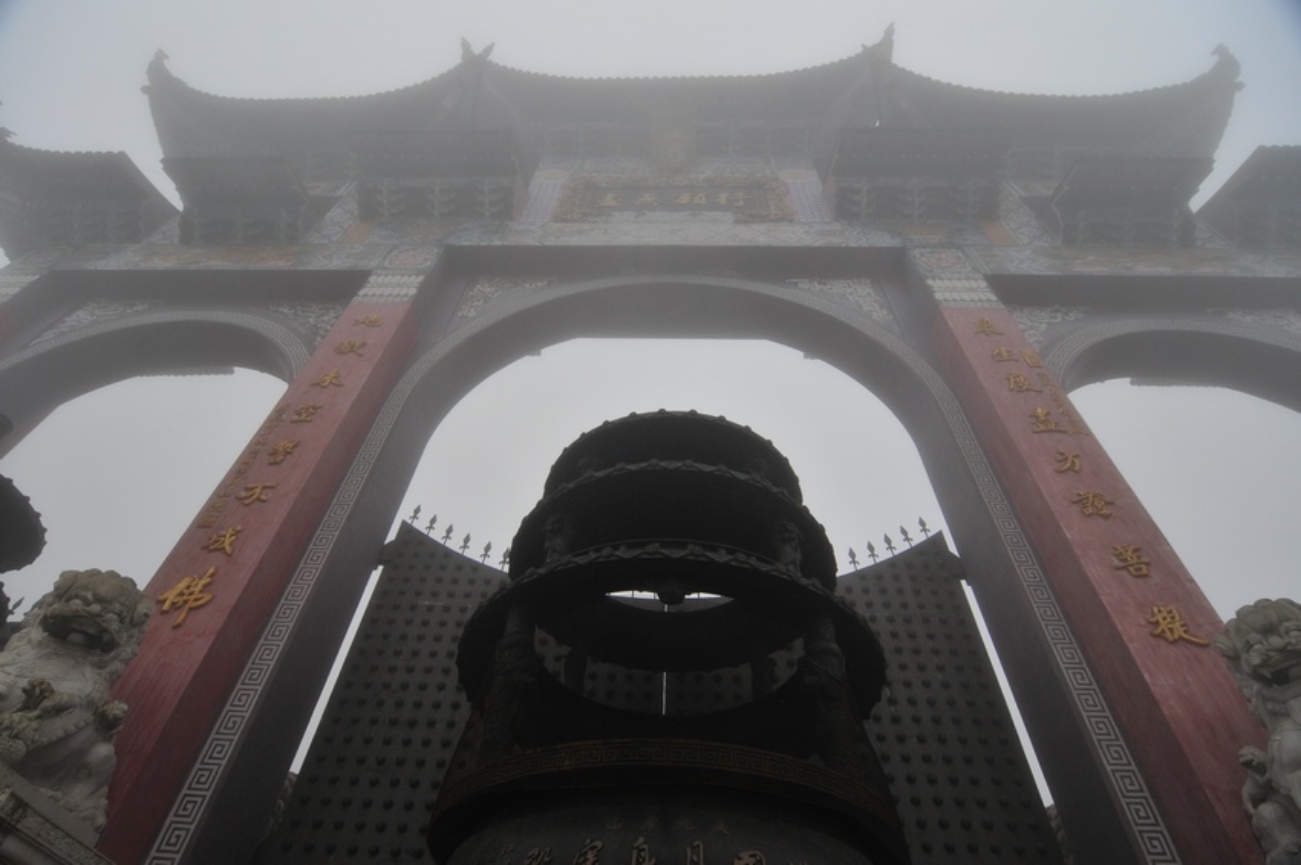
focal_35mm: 18
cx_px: 650
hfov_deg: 90.1
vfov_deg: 67.3
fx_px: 650
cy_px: 432
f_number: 5.6
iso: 400
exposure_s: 1/500
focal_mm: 12
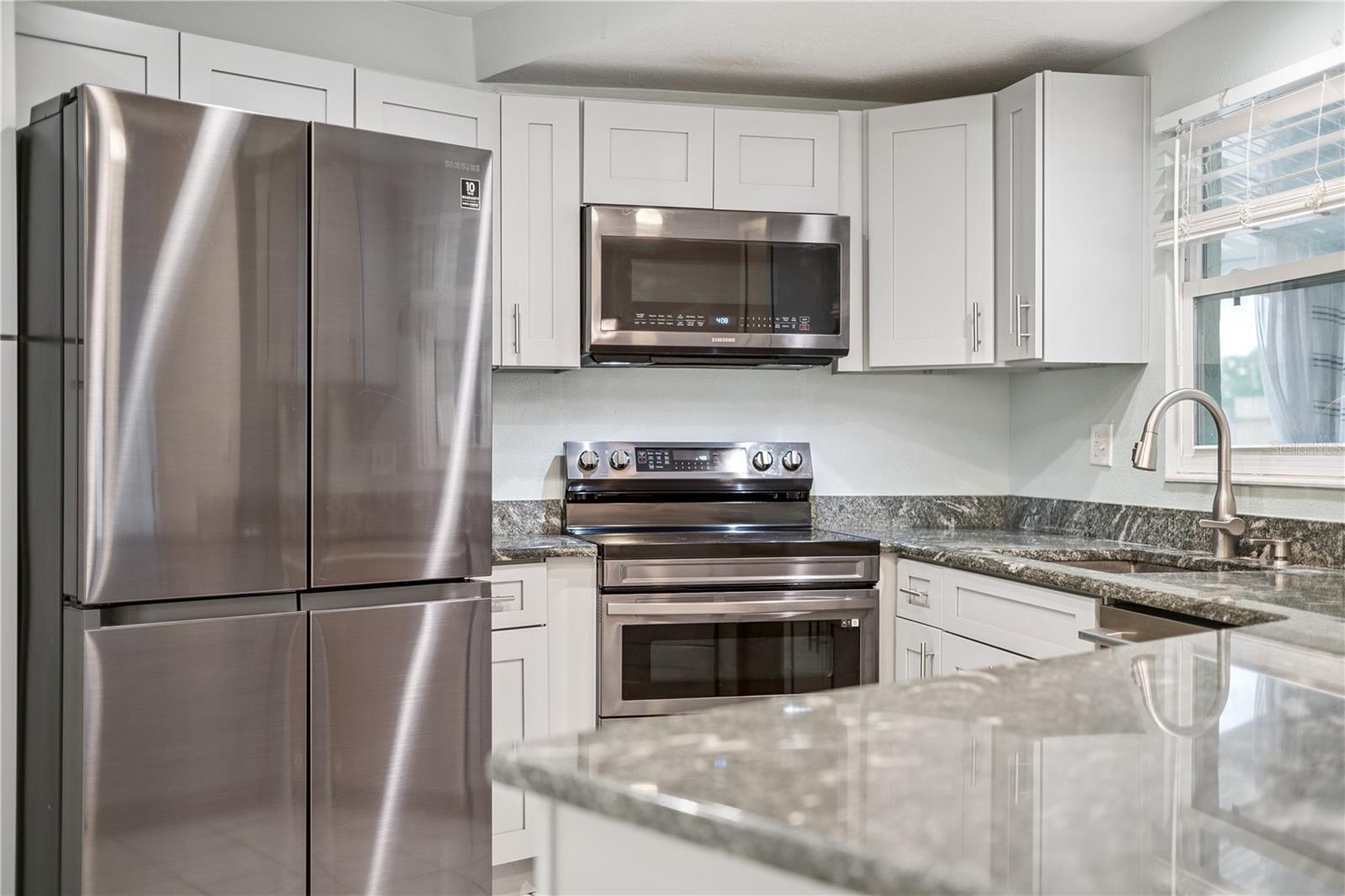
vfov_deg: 33.4
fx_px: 1494
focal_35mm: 40
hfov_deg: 48.5
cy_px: 448
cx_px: 672
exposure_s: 1/80
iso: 800
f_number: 2.5
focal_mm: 40
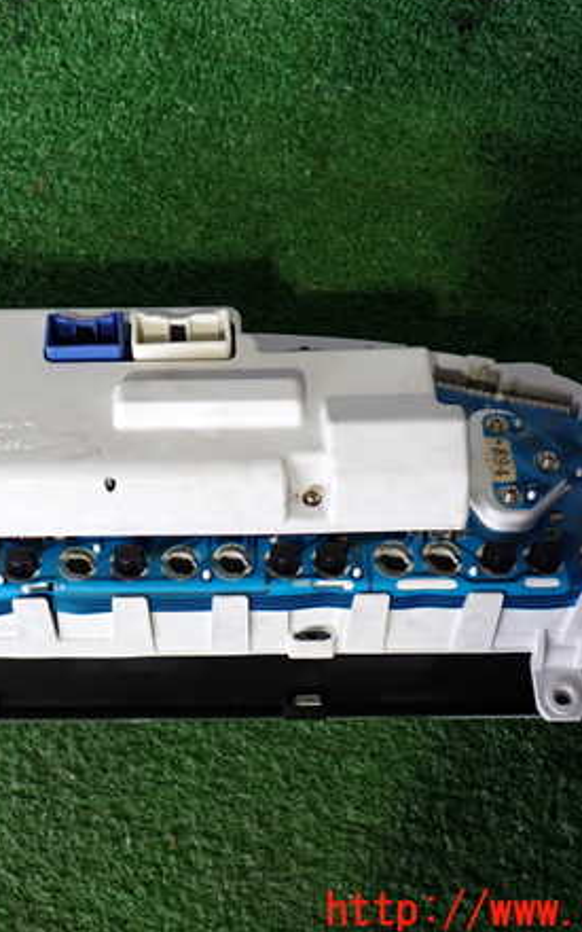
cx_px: 169
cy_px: 462
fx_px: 1320
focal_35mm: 52
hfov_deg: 24.7
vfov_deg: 38.9
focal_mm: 6.37
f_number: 2.5
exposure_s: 1/40
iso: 200
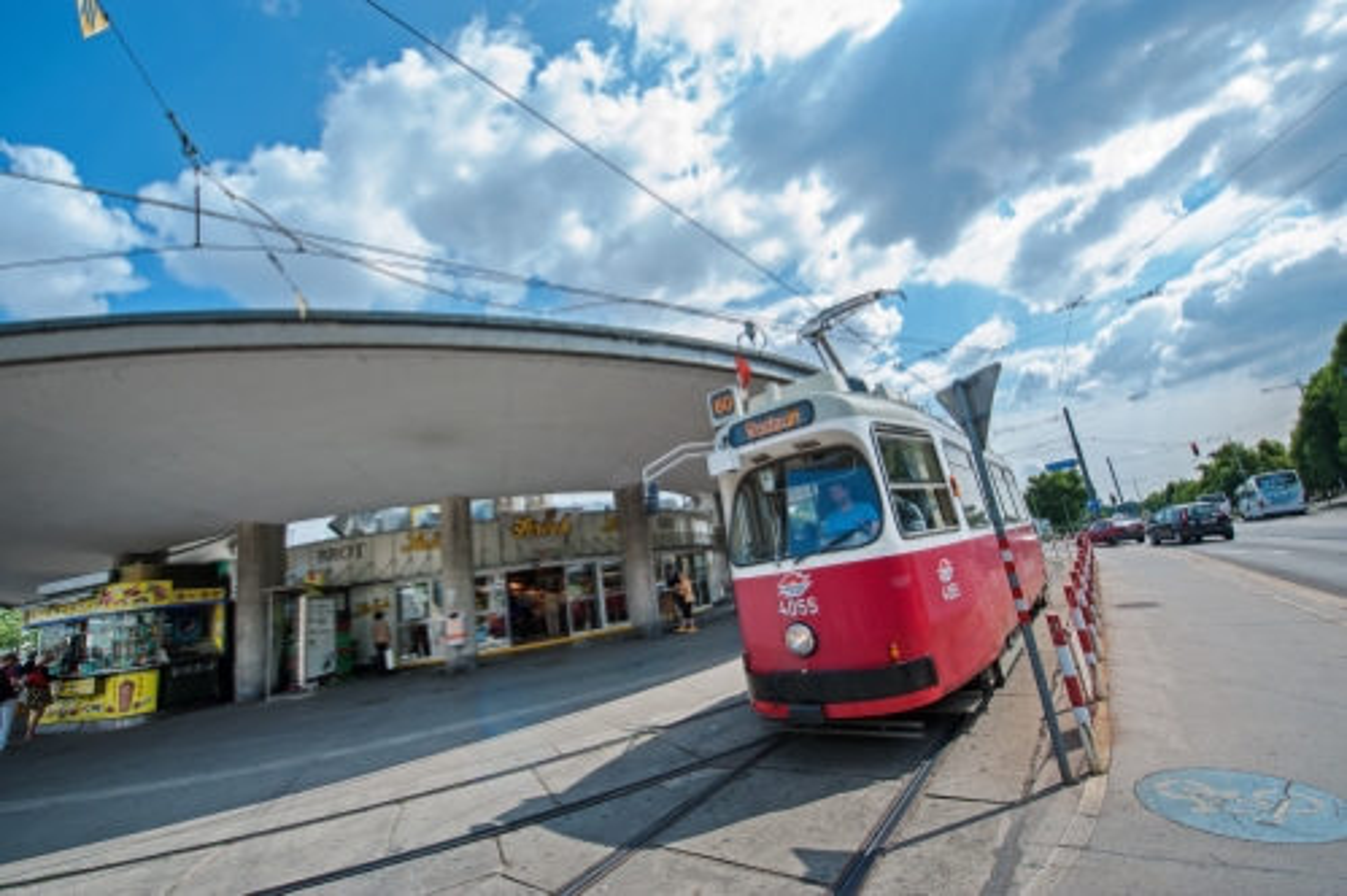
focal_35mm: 14
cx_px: 674
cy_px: 448
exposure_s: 1/320
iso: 100
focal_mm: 14
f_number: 8
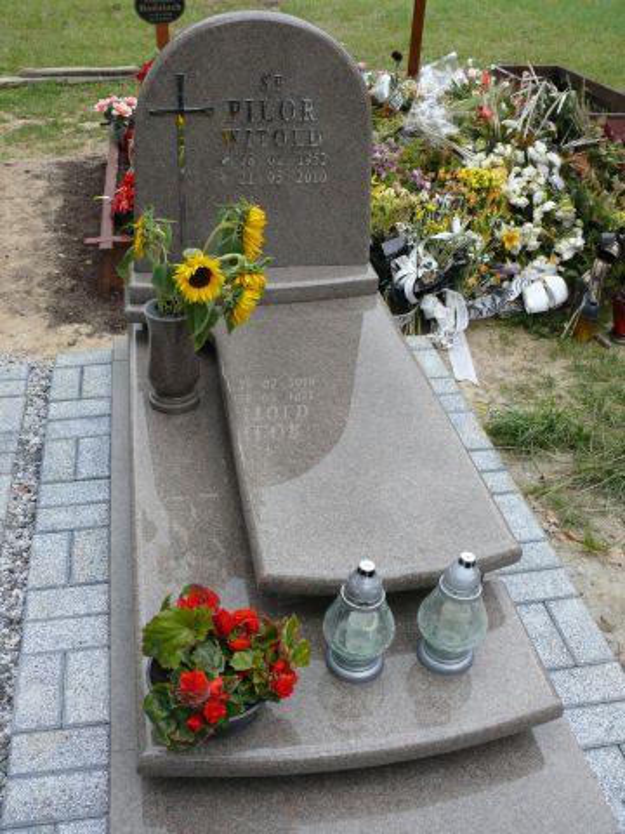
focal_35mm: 35
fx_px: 843
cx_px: 312
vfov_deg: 52.6
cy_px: 417
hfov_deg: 40.7
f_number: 4
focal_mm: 7.4
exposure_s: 1/250
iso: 100
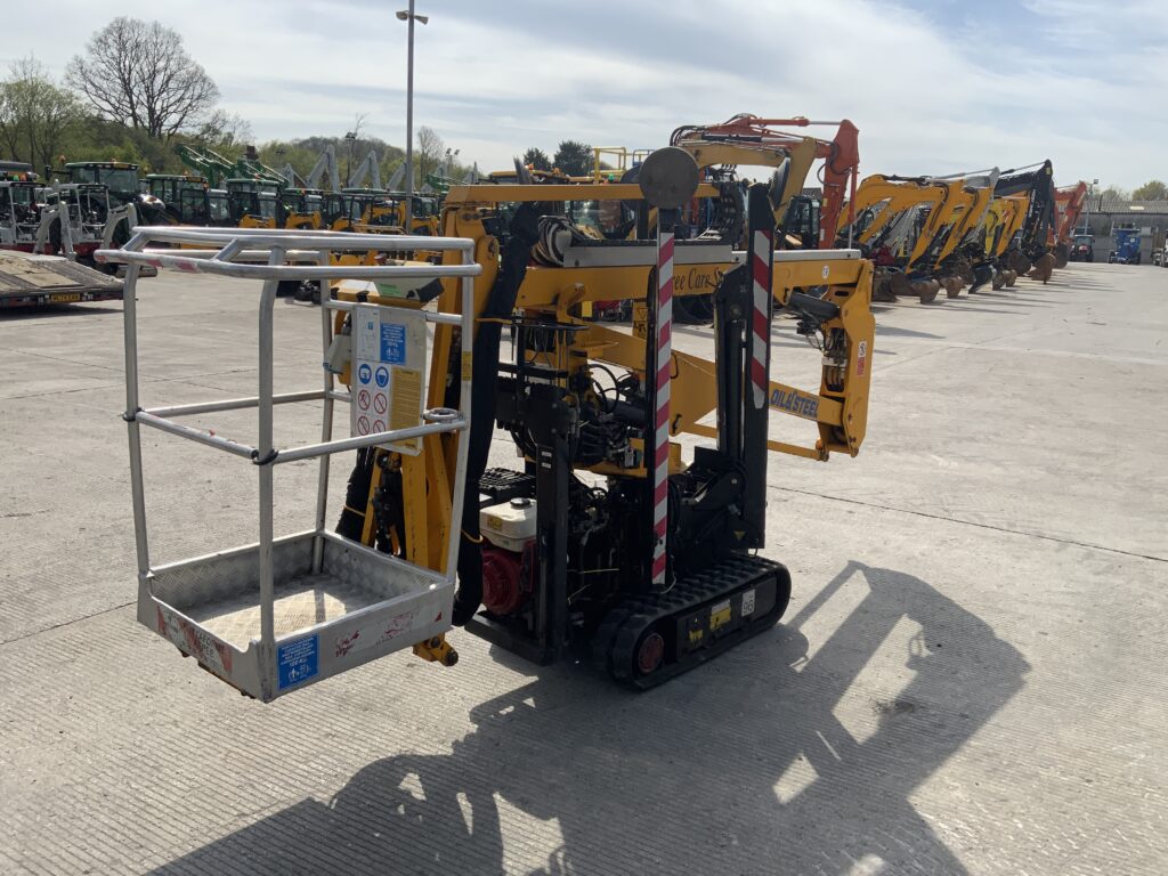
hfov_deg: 61.7
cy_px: 438
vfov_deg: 48.2
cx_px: 584
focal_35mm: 29
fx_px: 979
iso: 16
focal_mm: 3
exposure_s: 1/1848
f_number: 1.8
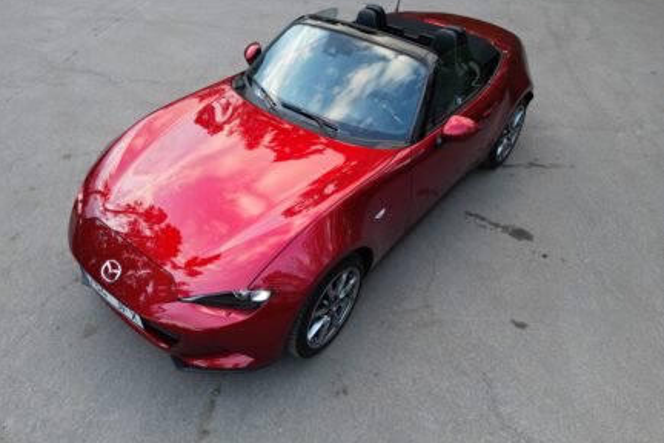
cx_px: 320
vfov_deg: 49.5
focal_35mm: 26
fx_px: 480
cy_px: 200
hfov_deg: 69.4
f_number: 1.7
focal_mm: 6.72
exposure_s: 1/60
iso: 100
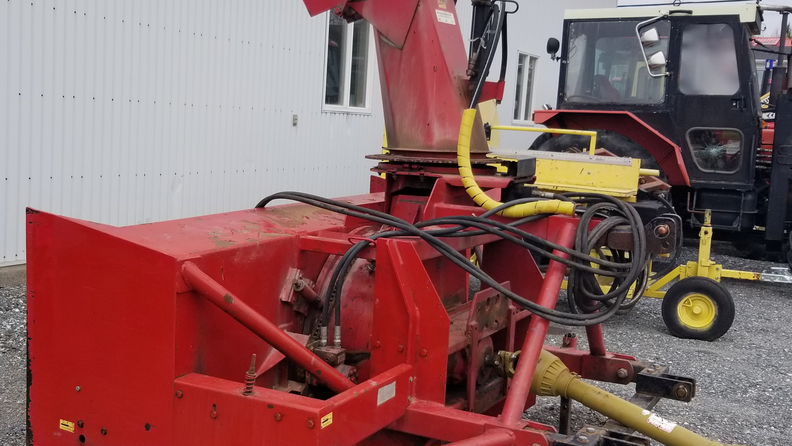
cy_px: 243
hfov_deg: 46.2
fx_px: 924
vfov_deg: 27.1
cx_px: 319
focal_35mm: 44
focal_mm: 4.25
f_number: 1.7
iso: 50
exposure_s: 1/2064
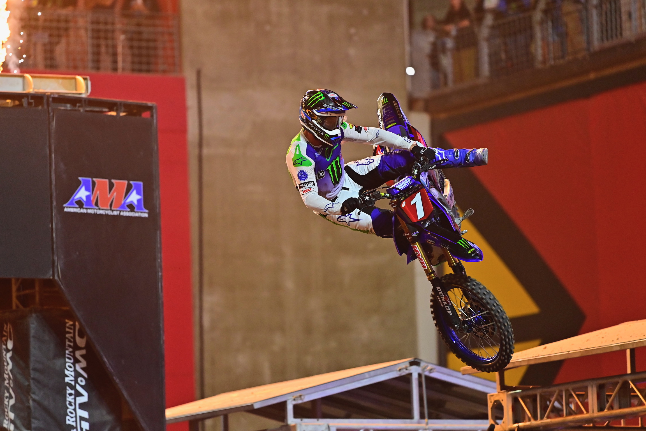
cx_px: 323
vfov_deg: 4.6
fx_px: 5383
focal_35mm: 300
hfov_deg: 6.9
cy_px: 216
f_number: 4
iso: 2800
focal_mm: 300
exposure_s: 1/1000
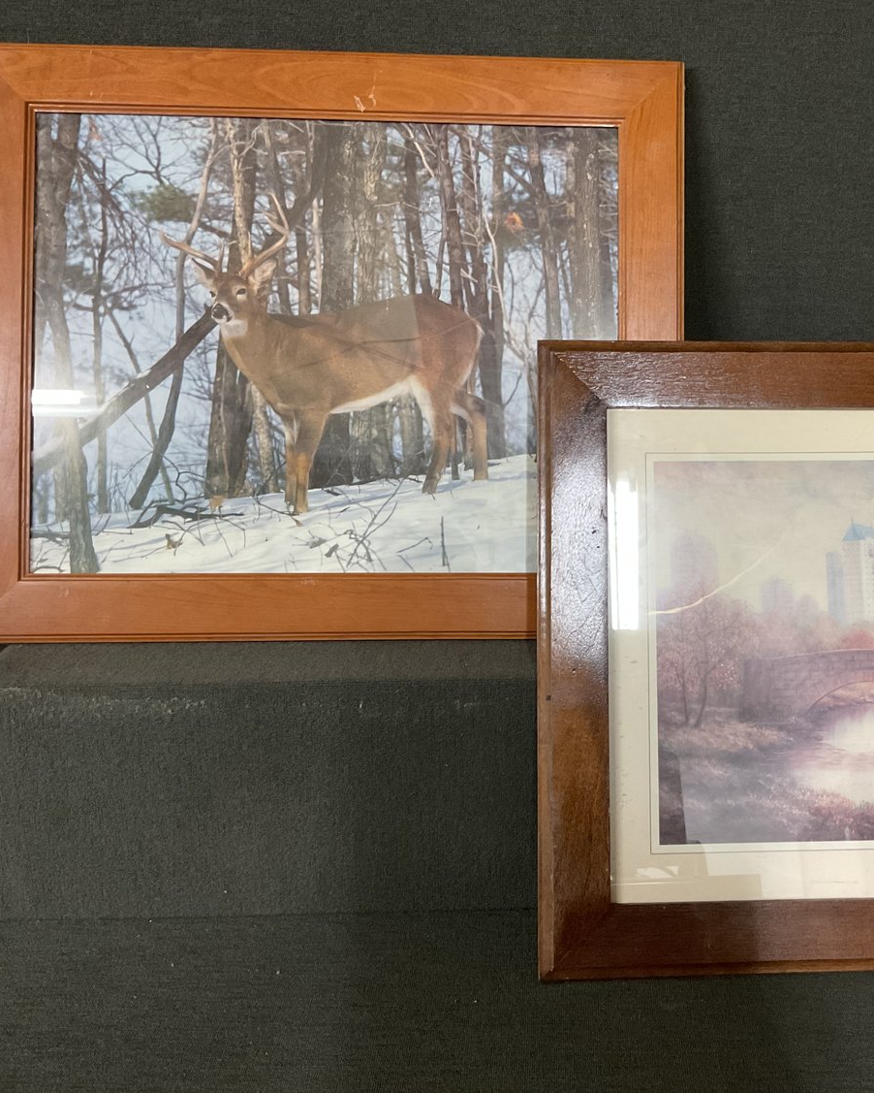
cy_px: 544
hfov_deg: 38.4
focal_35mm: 38
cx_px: 627
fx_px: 1228
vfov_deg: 47.9
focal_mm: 3
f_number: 1.8
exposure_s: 1/40
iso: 200
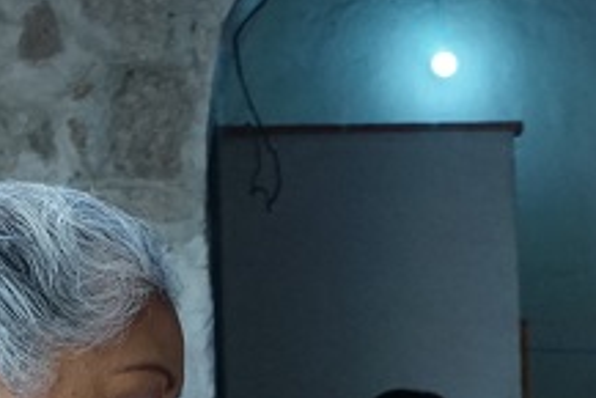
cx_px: 681
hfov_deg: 14.6
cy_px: 582
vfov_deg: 9.8
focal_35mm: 137
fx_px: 2270
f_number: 6.3
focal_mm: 33
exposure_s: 1/160
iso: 1250
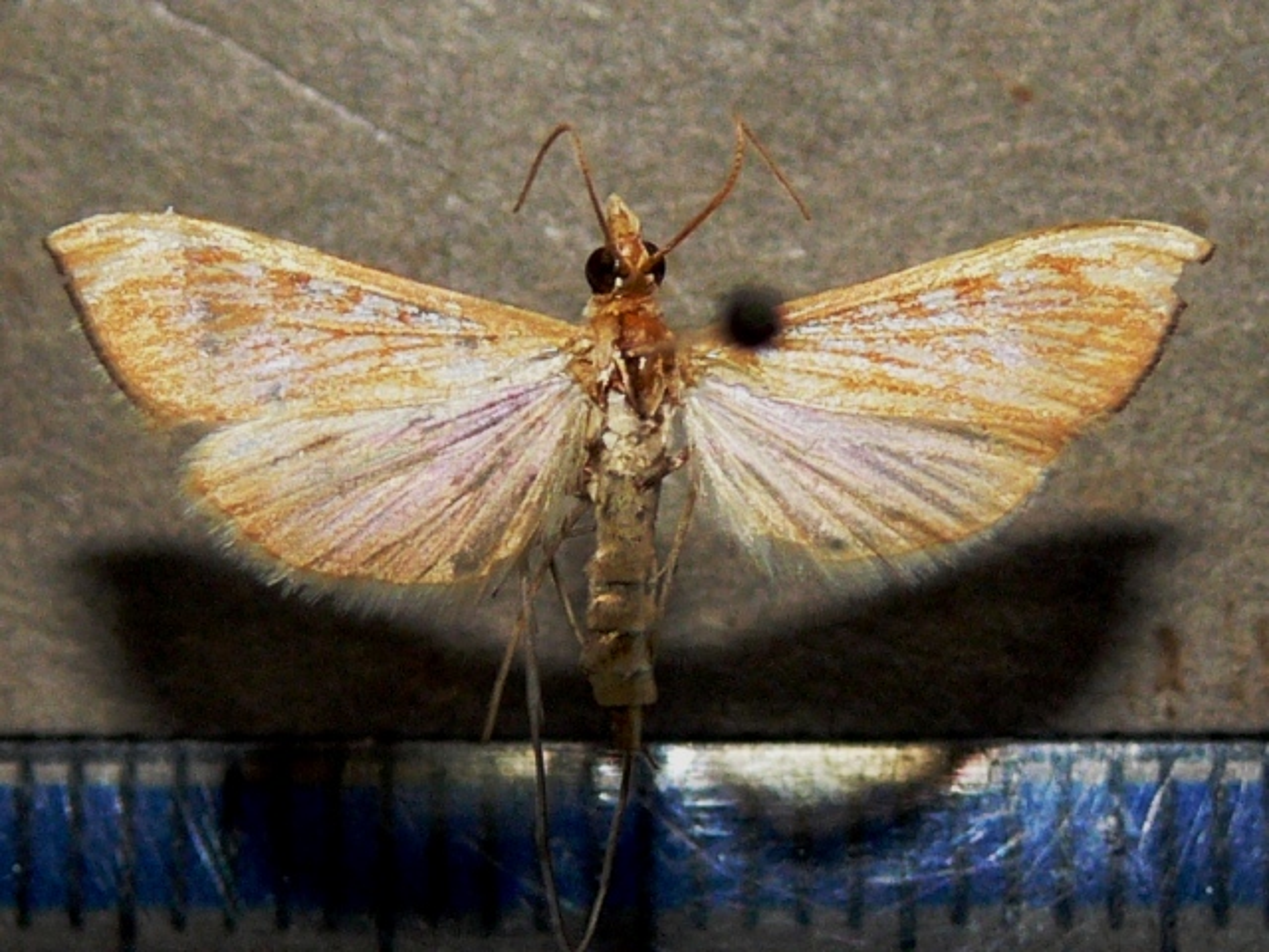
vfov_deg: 38.7
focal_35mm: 37
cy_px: 476
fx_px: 1356
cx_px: 634
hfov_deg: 50.1
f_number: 4
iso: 100
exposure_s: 1/30
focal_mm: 7.8
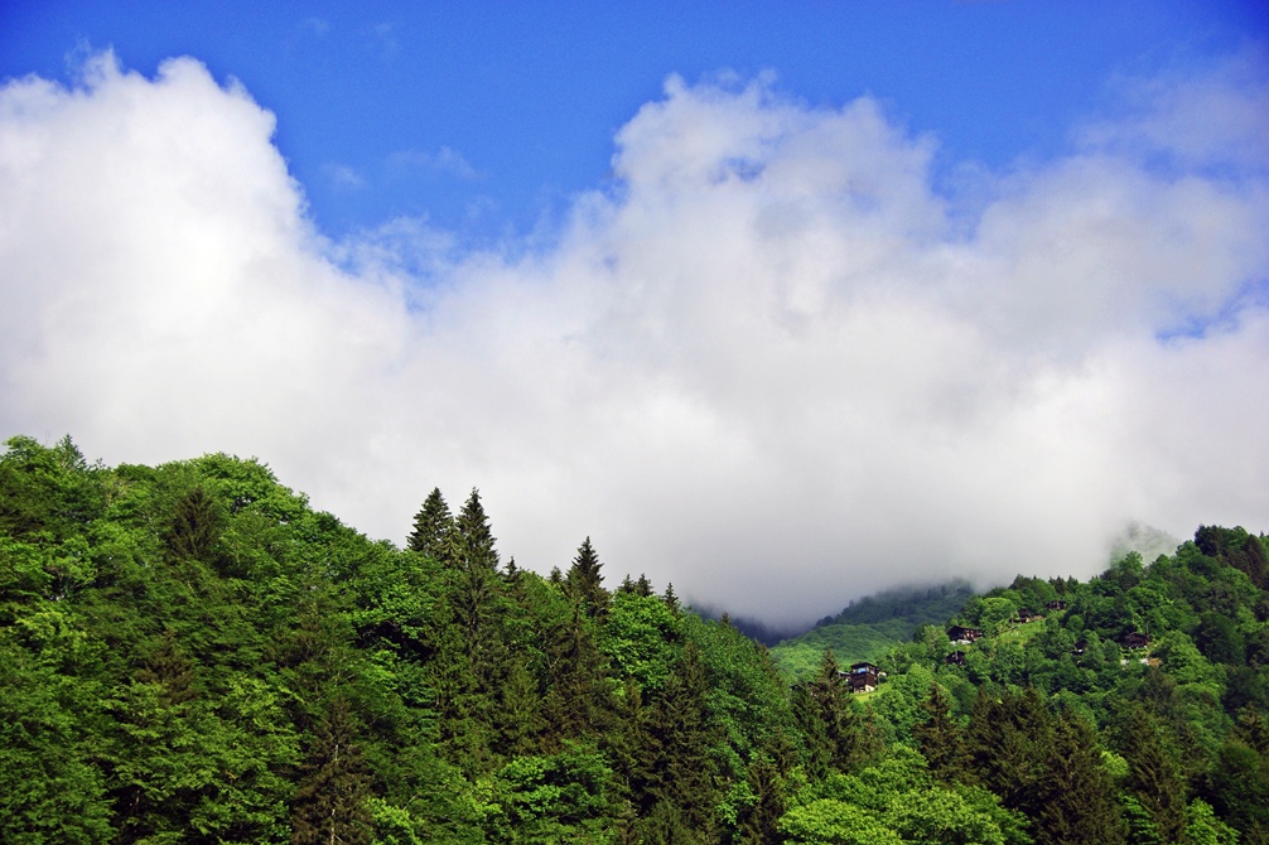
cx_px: 629
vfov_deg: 25.5
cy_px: 424
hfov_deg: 37.5
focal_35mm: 53
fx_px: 1868
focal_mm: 35
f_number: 4
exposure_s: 1/1250
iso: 100
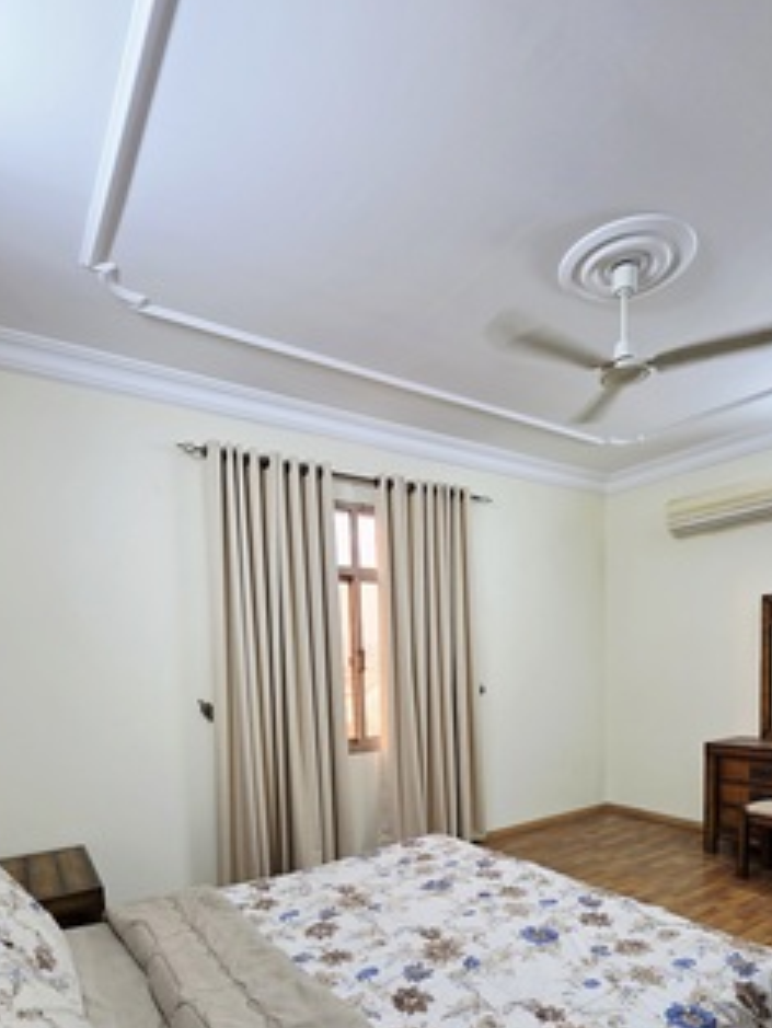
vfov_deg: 80.9
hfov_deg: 68.6
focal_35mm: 19
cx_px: 412
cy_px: 711
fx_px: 565
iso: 200
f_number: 1.9
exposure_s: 1/101
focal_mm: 2.2
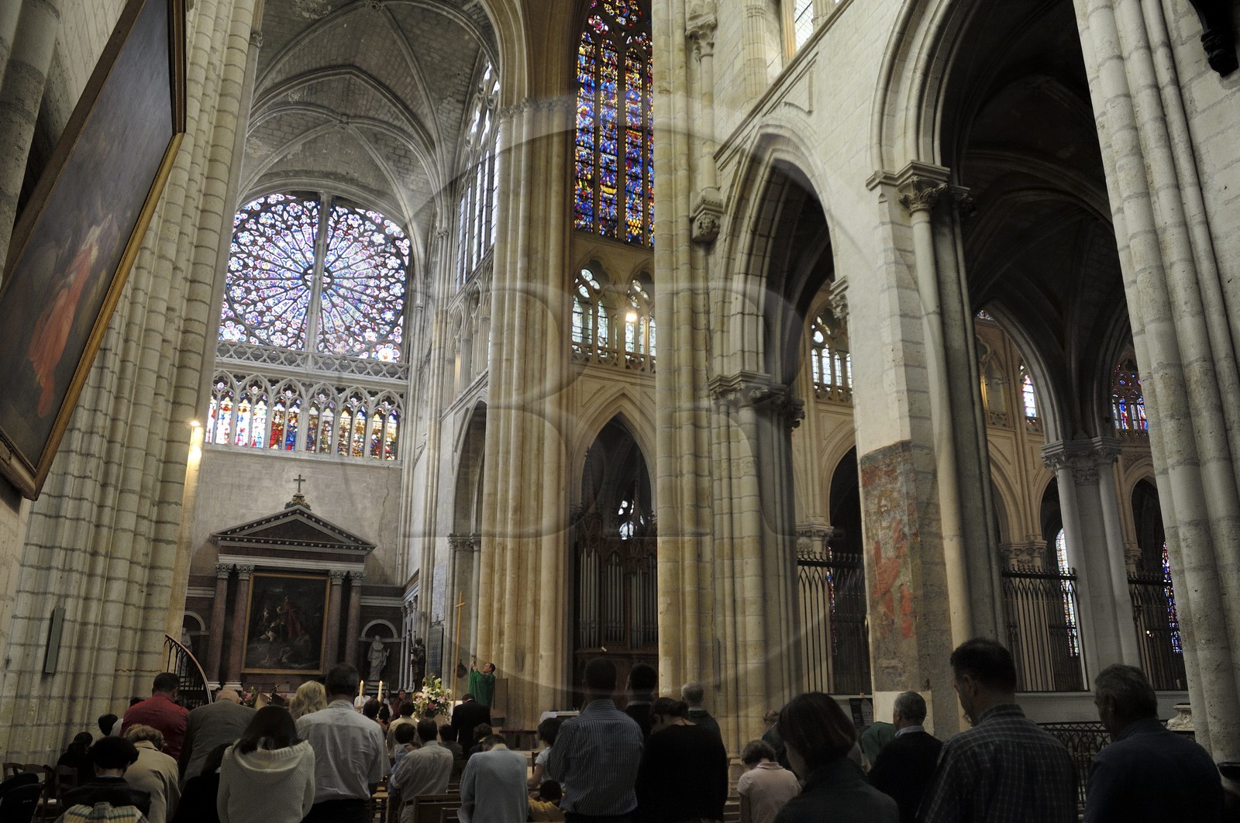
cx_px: 620
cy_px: 412
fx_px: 877
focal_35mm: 26
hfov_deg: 70.5
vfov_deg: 50.3
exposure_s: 1/30
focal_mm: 17
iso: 200
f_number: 4
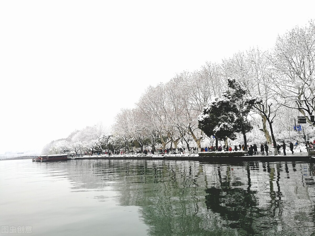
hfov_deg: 65.3
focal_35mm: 27
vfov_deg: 51.4
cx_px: 158
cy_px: 118
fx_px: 246
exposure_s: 1/160
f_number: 2.2
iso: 50
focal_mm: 4.5
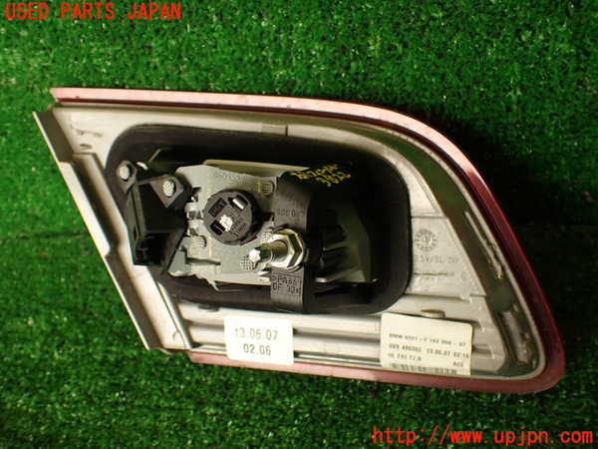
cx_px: 299
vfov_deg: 44.2
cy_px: 224
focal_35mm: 32
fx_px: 553
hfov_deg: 56.8
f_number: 2.4
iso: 100
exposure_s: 1/80
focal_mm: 5.79
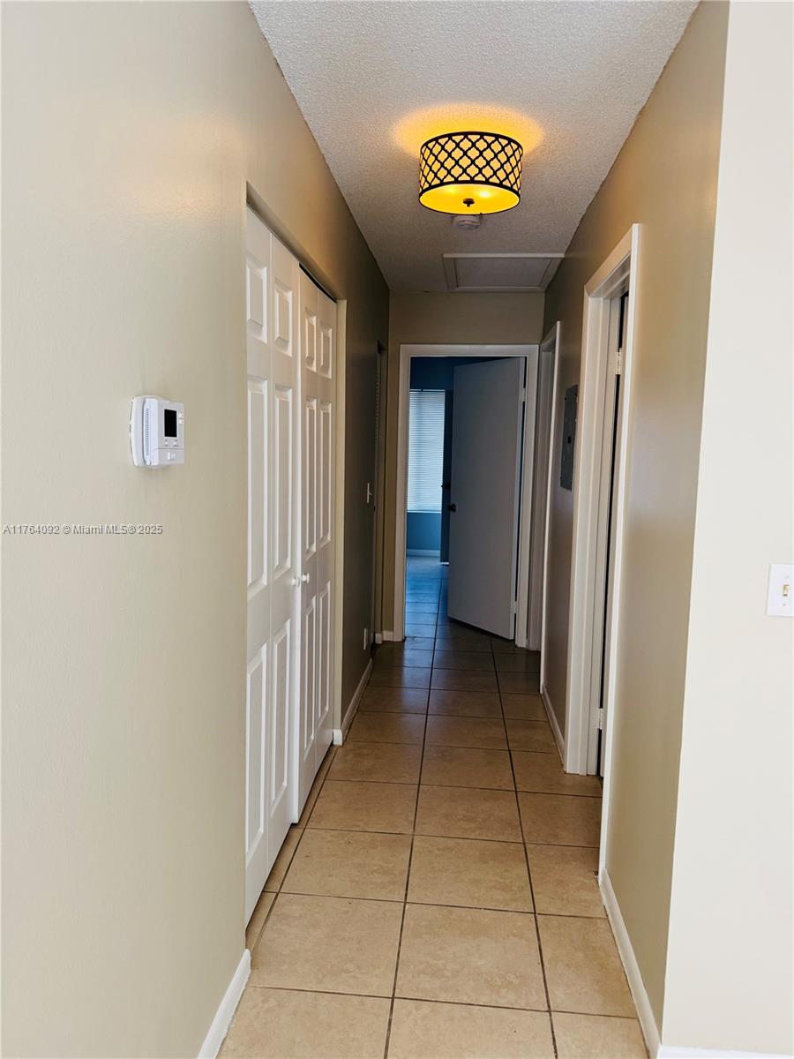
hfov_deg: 56.8
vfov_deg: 71.6
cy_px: 530
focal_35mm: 24
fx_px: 734
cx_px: 397
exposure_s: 1/120
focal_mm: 6.76
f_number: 1.78
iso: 160
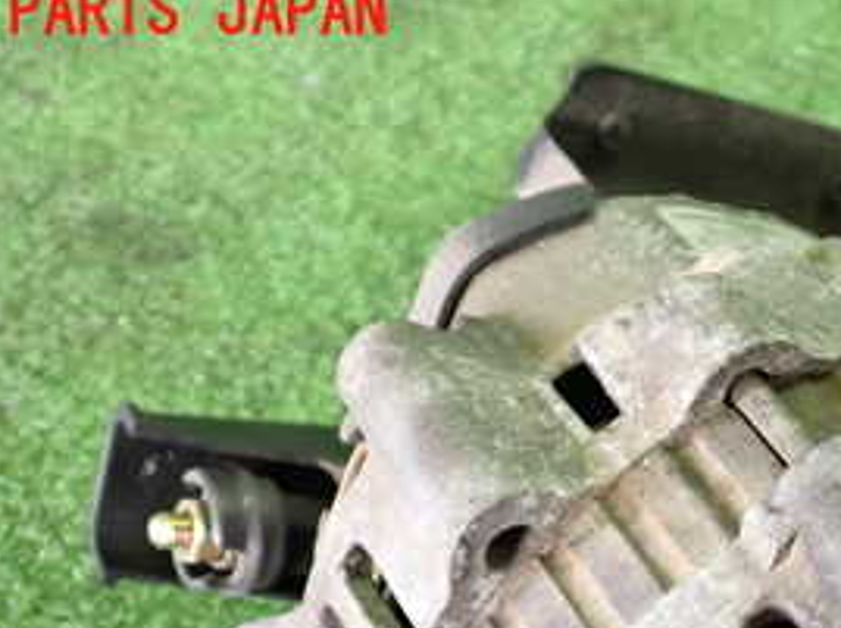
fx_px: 1626
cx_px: 757
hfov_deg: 27.9
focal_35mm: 67
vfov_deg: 20.9
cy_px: 678
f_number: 2.3
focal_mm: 5.4
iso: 400
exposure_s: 1/30
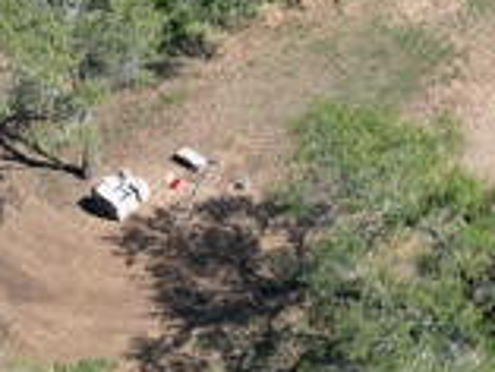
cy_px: -98
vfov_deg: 14.5
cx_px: 552
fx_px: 1402
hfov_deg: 19.2
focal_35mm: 98
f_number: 1.7
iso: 100
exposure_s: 1/1600
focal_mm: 6.72
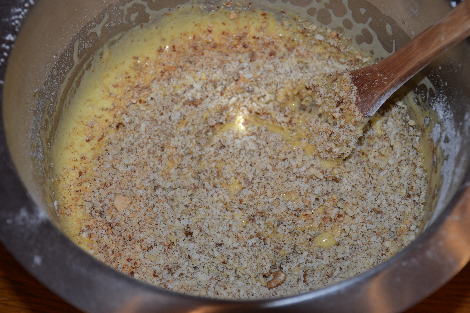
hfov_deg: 33.4
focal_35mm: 60
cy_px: 156
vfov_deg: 22.6
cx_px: 235
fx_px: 783
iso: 400
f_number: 4.5
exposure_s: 1/60
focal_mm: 40
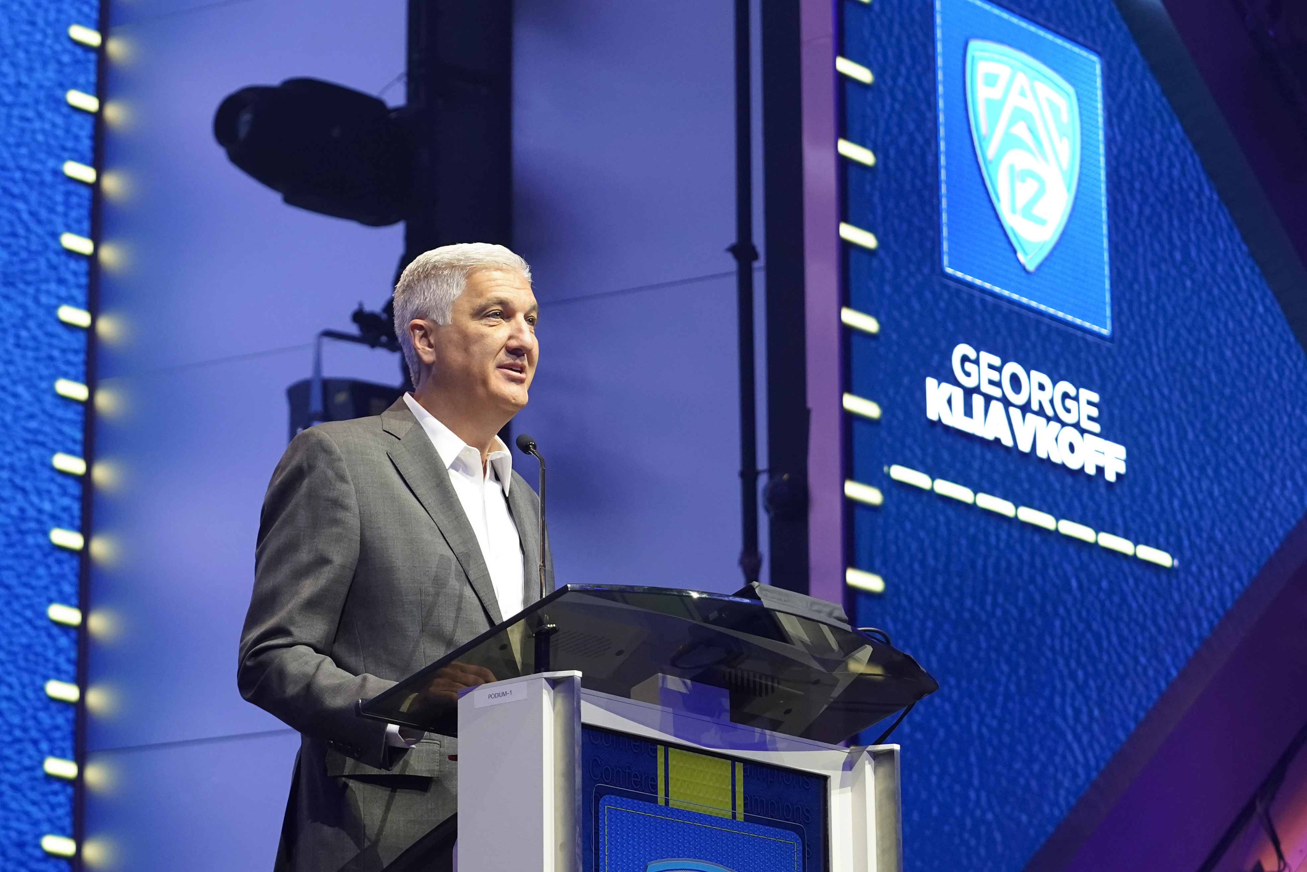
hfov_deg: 19.5
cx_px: 654
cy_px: 436
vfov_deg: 13.0
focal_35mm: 105
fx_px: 3812
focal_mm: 70
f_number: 4.5
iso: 4000
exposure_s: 1/200
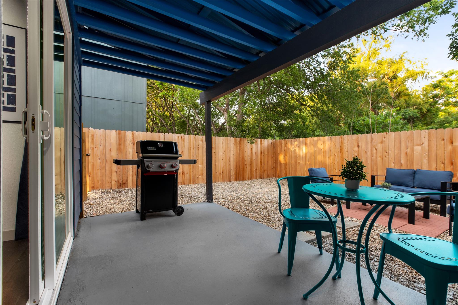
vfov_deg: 73.7
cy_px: 152
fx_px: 204
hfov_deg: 96.7
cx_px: 229
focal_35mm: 16
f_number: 8
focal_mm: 16
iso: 250
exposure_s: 1/160
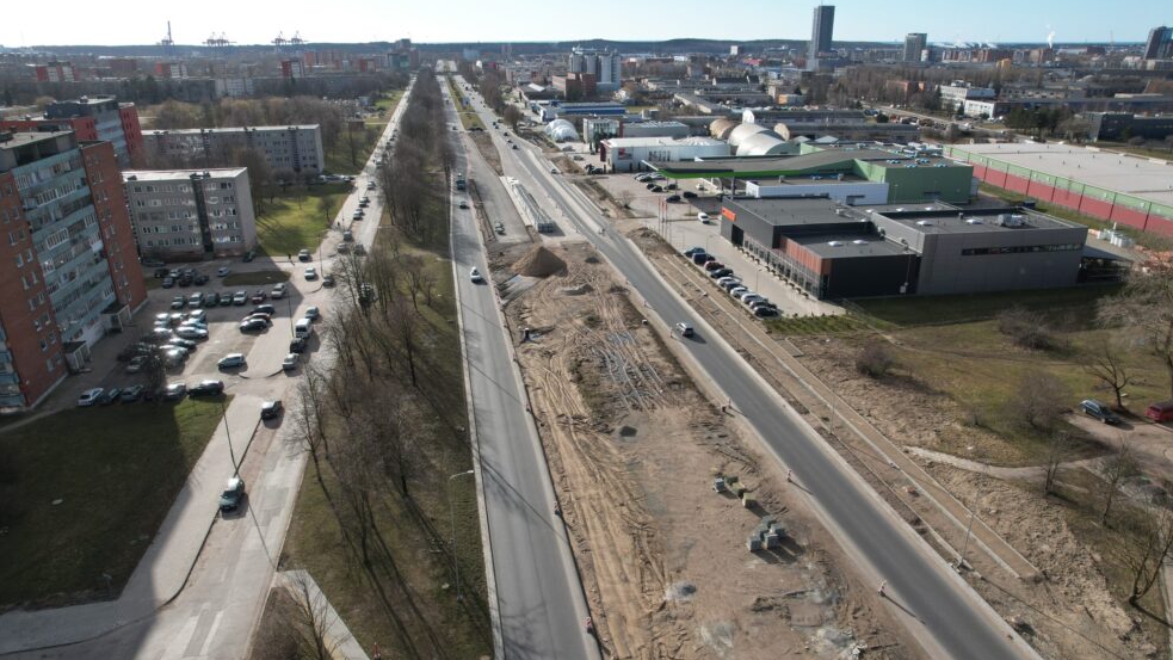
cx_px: 591
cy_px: 346
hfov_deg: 76.3
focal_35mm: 24
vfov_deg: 47.7
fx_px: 746
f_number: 2.8
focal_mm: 8.38
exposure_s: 1/1500
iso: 100
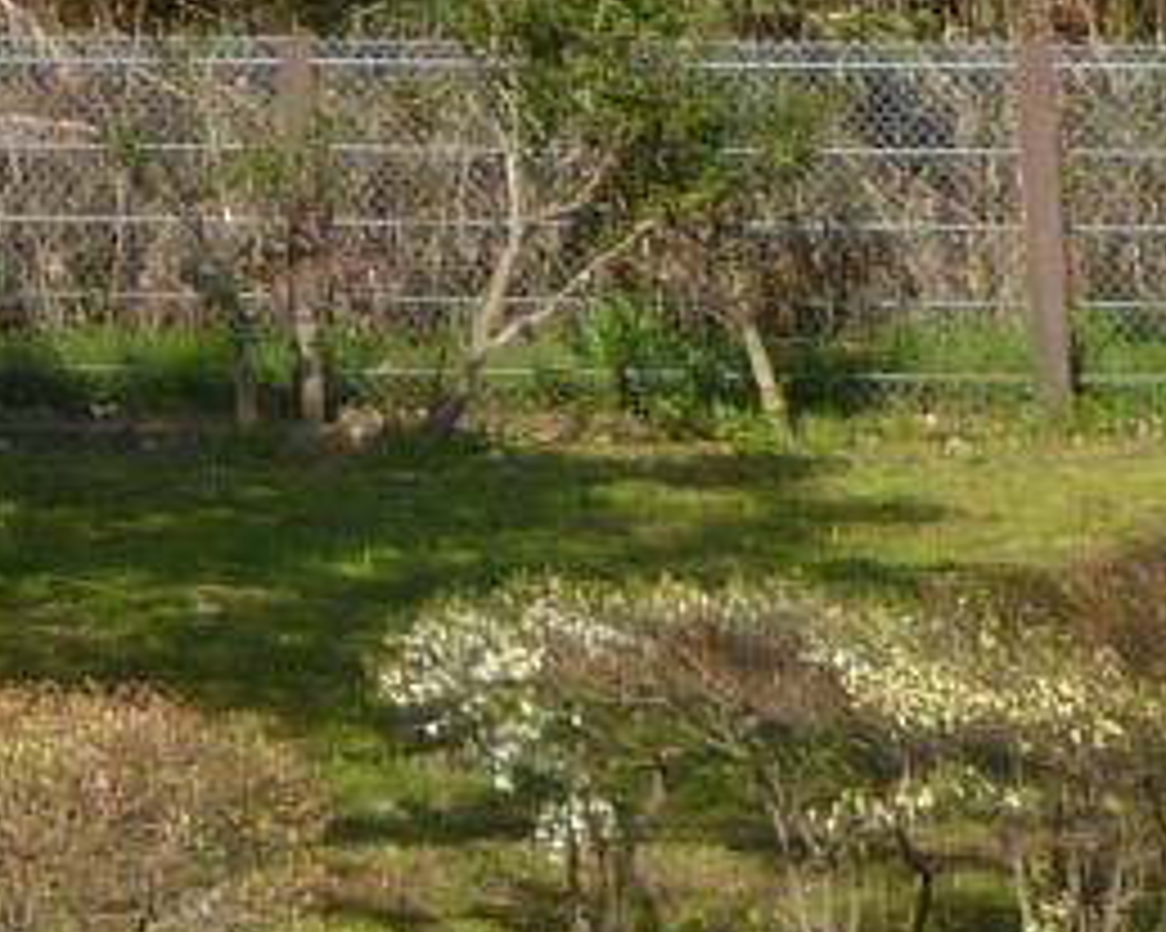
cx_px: -1387
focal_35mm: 193
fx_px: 6658
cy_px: -1706
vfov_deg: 7.2
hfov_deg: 9.2
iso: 80
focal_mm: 4.5
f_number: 4
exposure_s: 1/320
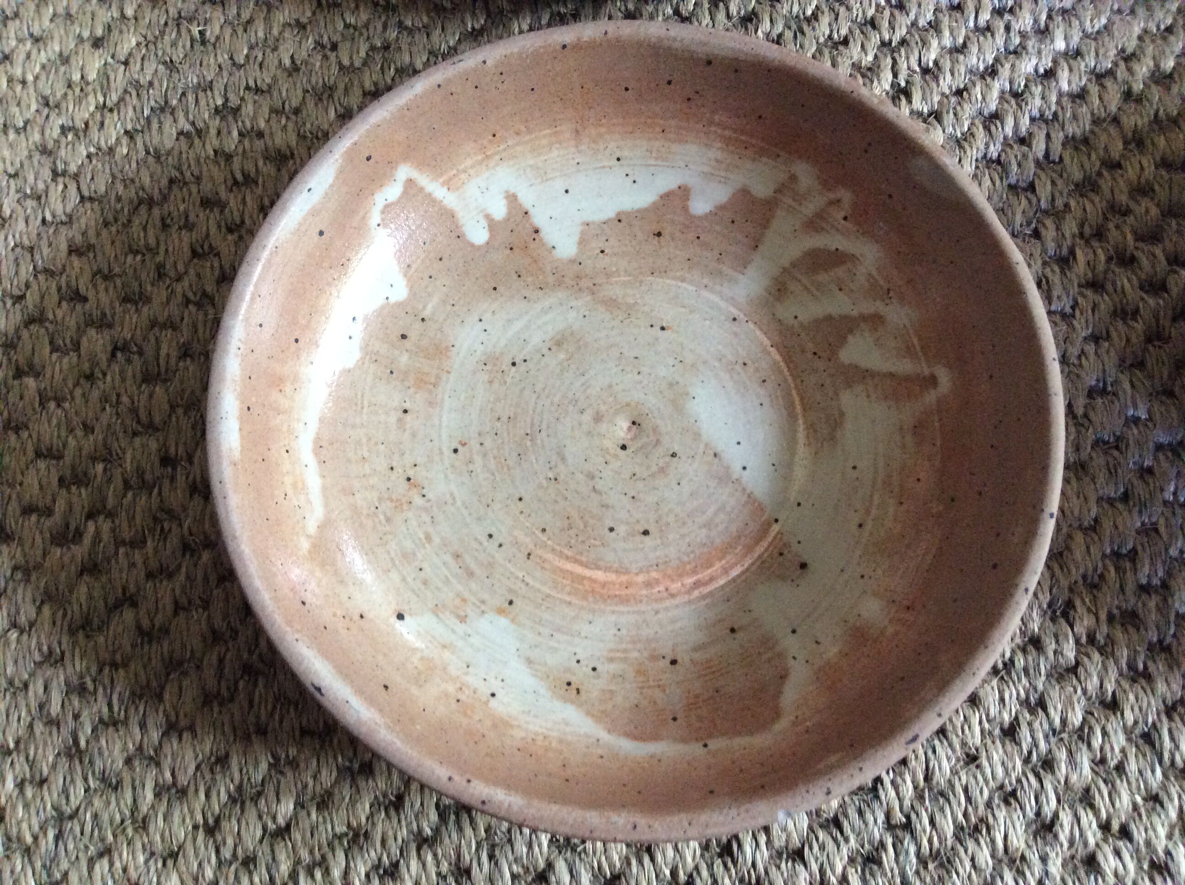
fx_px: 1094
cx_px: 592
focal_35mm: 32
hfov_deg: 56.9
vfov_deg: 44.1
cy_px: 442
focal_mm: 3.3
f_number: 2.4
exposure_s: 1/25
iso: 250
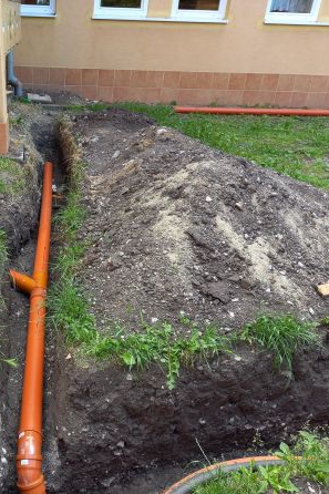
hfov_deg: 36.2
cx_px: 54
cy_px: 248
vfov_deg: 54.5
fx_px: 480
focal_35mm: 35
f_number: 2
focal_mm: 4.6
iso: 40
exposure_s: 1/100
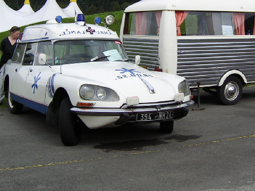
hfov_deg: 32.0
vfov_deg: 24.3
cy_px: 64
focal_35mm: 60
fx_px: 442
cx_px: 163
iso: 50
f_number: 4.8
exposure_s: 1/287
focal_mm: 5.6
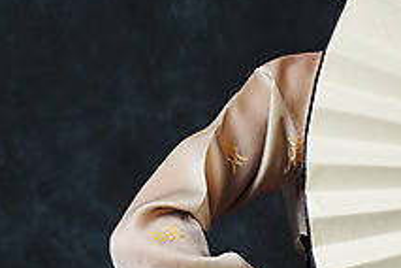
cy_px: 109
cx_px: 259
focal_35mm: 366
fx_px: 4077
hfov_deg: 5.6
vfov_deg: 3.8
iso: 100
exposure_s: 1/125
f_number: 10
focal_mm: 130
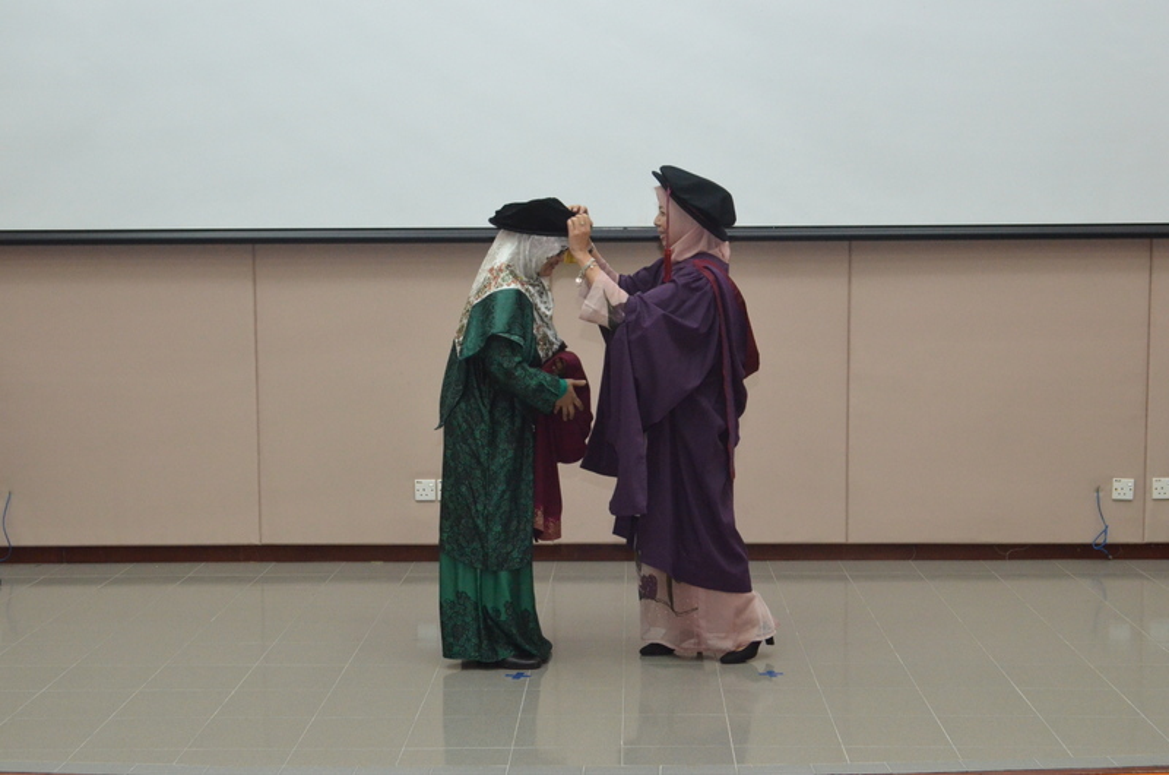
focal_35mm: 51
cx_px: 584
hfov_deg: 39.0
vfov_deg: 26.4
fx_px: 1653
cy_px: 388
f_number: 5
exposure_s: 1/100
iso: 3200
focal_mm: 34
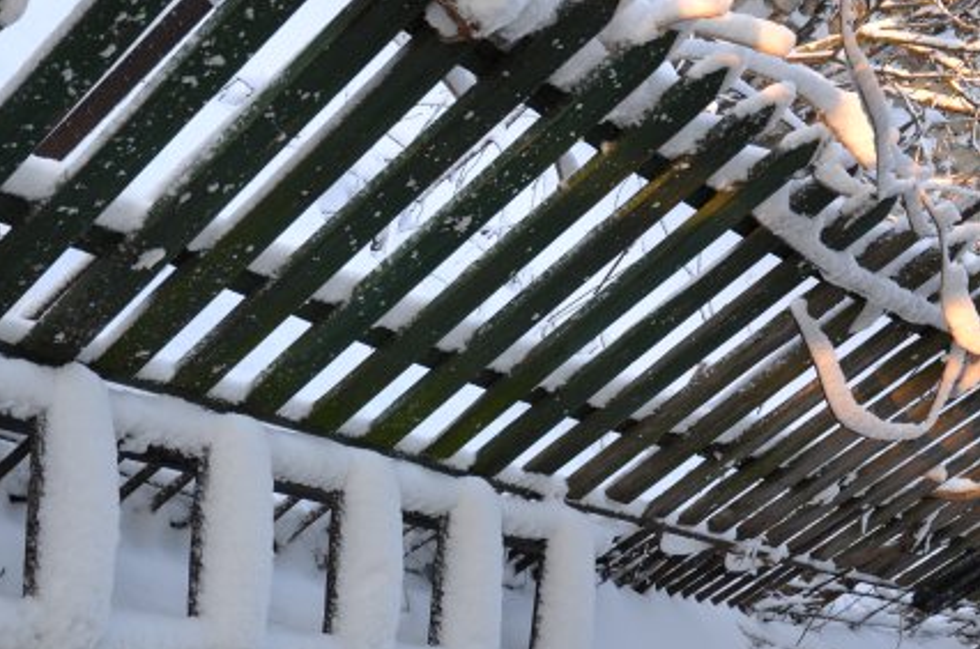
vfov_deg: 19.6
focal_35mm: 69
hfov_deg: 29.0
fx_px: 1874
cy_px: 389
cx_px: 278
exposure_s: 1/40
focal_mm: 32
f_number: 4.2
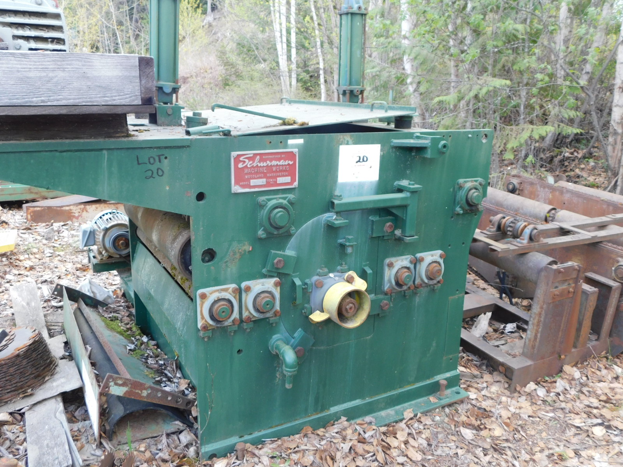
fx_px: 540
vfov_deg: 46.8
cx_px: 312
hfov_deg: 60.0
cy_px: 234
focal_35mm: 30
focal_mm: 5.3
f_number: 3.2
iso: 125
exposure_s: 1/60
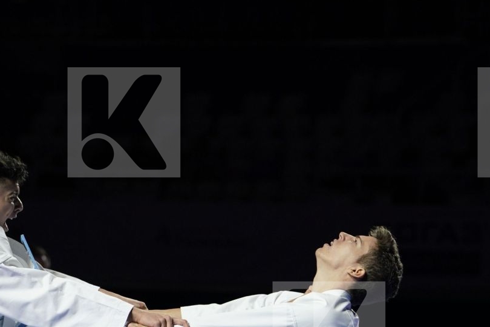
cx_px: 124
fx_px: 2600
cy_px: 337
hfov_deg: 10.7
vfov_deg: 7.2
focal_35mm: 191
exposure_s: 1/500
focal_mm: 86
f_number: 2.8
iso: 500
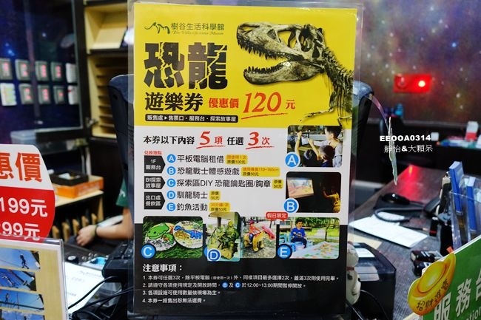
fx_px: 321
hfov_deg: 73.8
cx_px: 240
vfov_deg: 53.1
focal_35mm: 24
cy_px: 160
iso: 640
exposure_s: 1/30
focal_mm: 8.8
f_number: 1.8
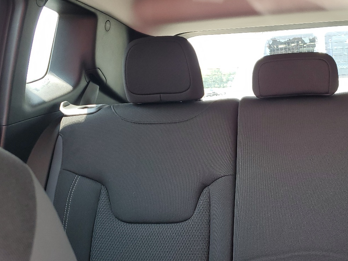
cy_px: 134
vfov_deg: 34.4
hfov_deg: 43.9
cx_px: 243
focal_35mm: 42
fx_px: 422
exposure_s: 1/60.2
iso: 53
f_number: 1.5
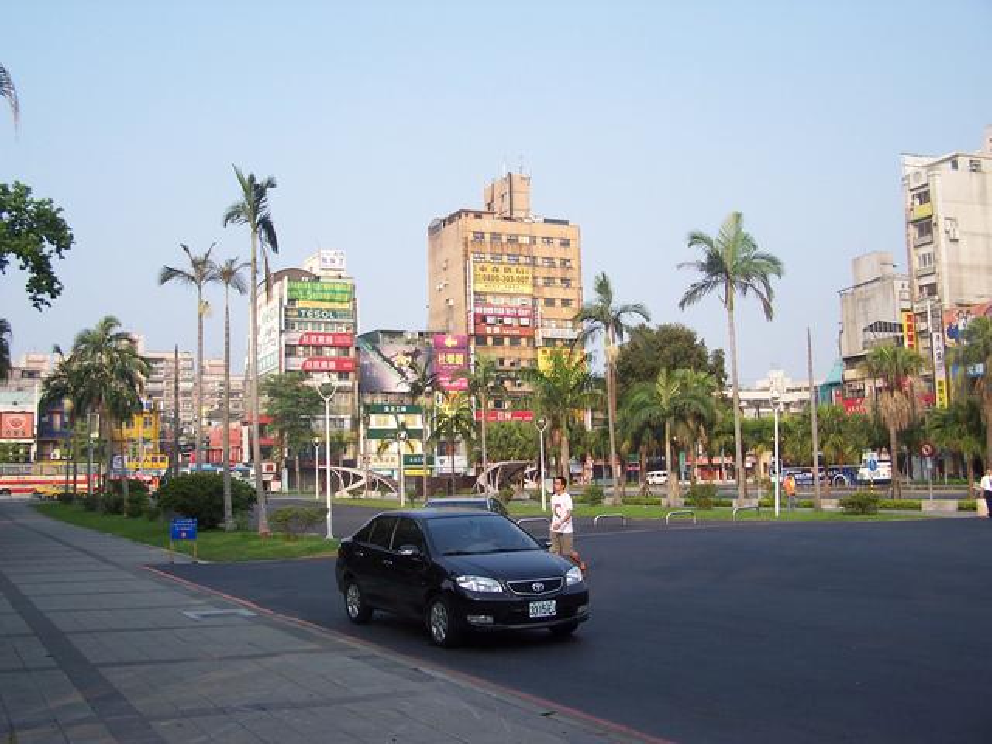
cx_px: 496
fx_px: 1089
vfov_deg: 37.7
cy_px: 372
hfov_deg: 49.0
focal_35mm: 38
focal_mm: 6.3
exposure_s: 1/500
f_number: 2.8
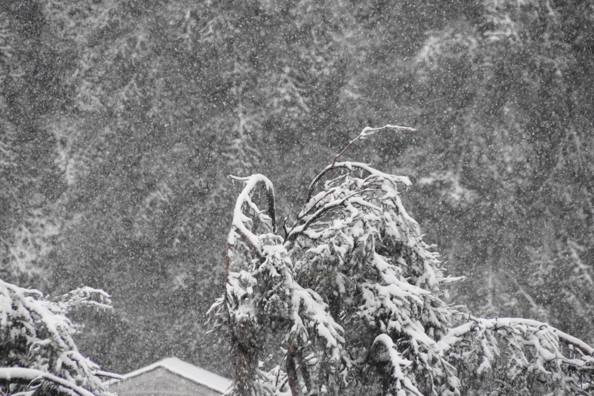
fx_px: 6187
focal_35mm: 375
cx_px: 297
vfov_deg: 3.7
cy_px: 198
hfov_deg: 5.5
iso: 3200
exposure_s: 1/640
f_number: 8
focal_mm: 250
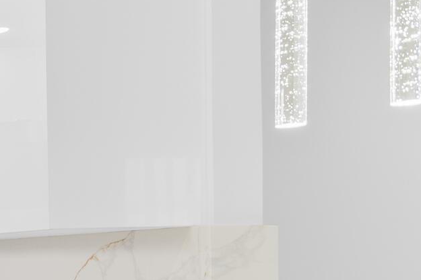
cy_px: 260
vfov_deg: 20.7
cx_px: -366
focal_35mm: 64
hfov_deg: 20.4
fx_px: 748
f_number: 8
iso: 400
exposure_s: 1/13
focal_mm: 16
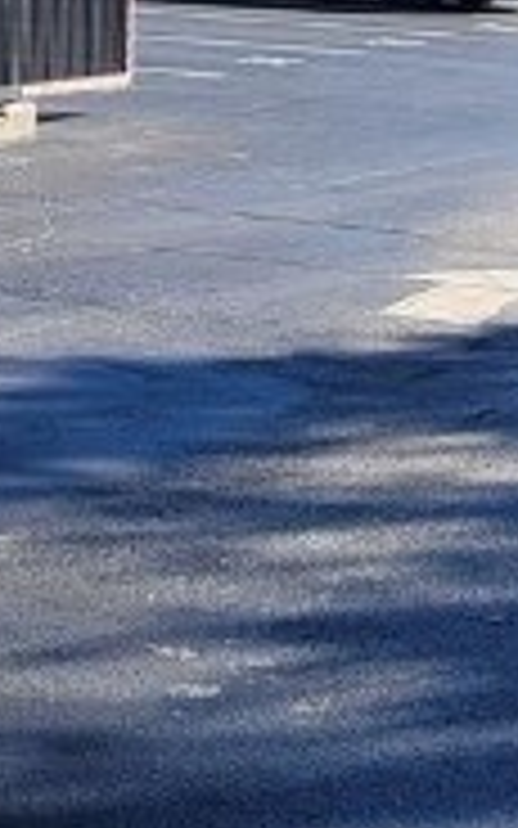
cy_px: 122
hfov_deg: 8.5
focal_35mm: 153
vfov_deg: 13.6
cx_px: 0
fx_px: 3456
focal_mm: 5.4
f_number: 1.8
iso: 40
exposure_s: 1/1533
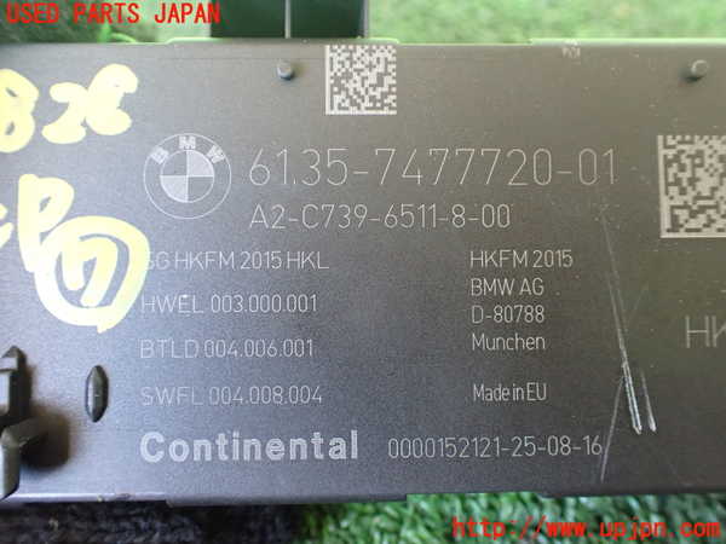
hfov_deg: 60.0
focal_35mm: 30
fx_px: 629
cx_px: 363
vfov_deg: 46.8
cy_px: 272
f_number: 2.3
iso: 800
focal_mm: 5.4
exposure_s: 1/80
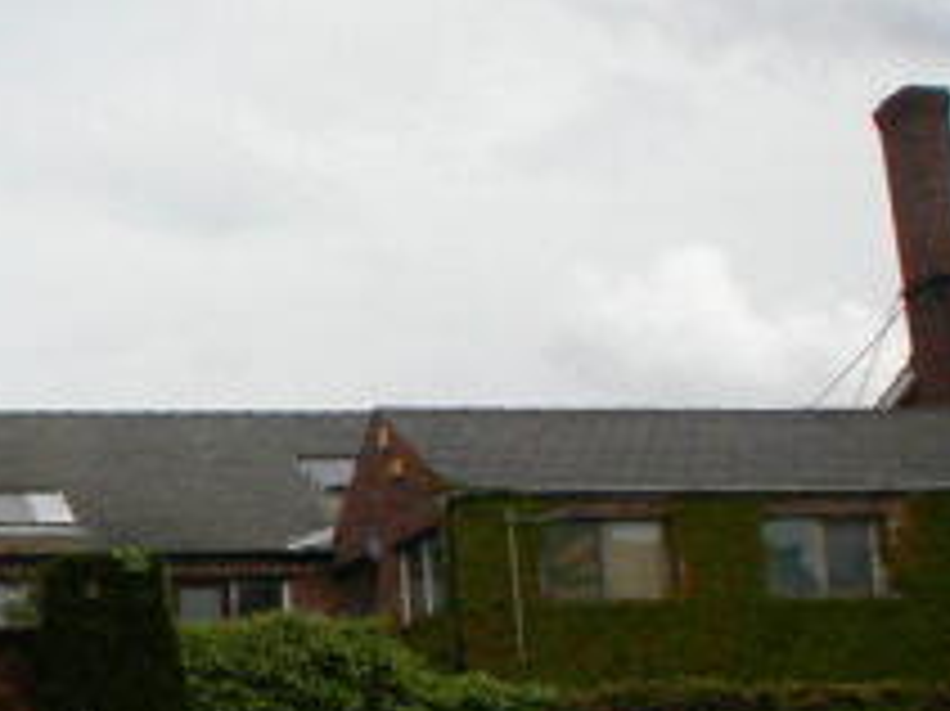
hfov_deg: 17.5
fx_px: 2880
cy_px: 502
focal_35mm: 105
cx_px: -308
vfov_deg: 14.0
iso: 100
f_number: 7.5
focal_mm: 7.85
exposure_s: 1/424
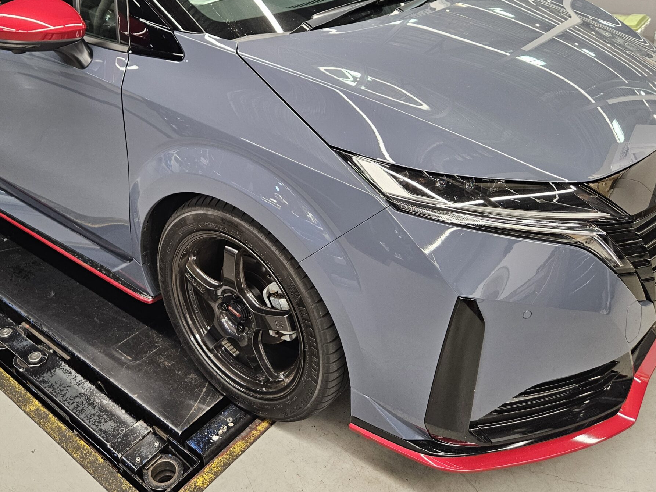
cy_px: 154
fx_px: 625
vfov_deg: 42.2
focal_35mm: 33
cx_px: 264
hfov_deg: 55.0
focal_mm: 5.4
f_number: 1.8
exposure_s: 1/100
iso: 400
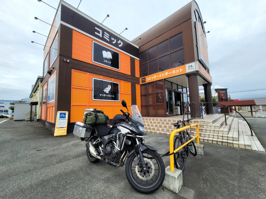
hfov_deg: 106.2
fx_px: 100
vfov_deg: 89.9
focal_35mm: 13
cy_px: 100
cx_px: 133
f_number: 2.2
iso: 64
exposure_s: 1/500
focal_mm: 2.2
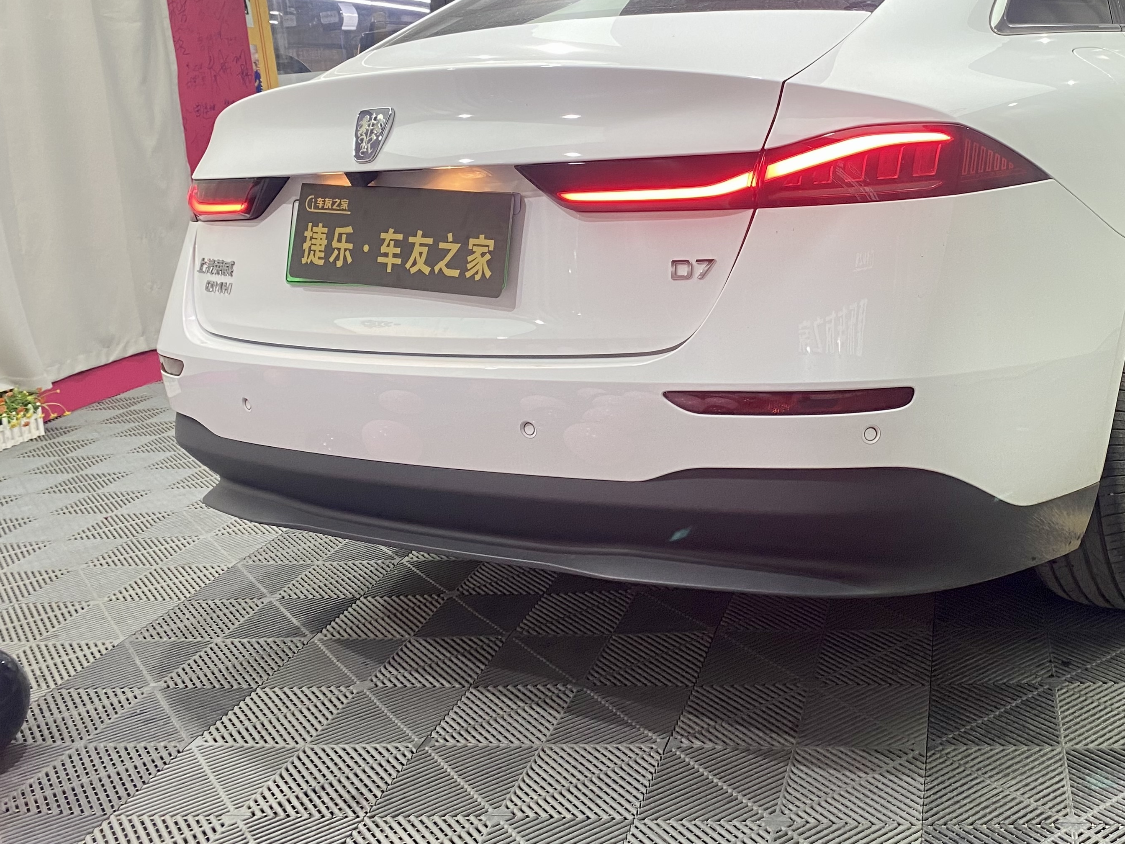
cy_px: 254
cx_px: 786
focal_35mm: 39
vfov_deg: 36.3
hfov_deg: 46.8
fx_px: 1267
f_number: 1.8
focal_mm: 4.25
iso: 100
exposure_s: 1/50
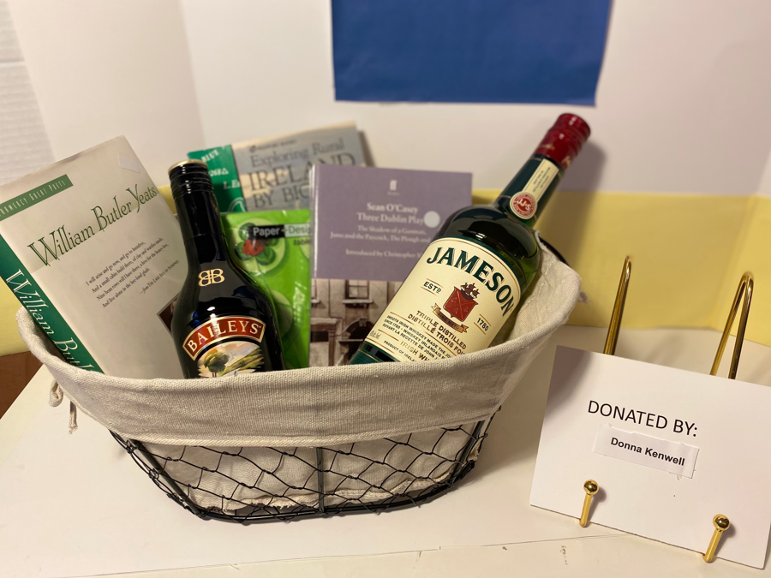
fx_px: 579
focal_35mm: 26
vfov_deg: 53.1
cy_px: 289
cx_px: 386
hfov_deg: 67.3
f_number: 1.8
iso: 100
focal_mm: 4.25
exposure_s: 1/60
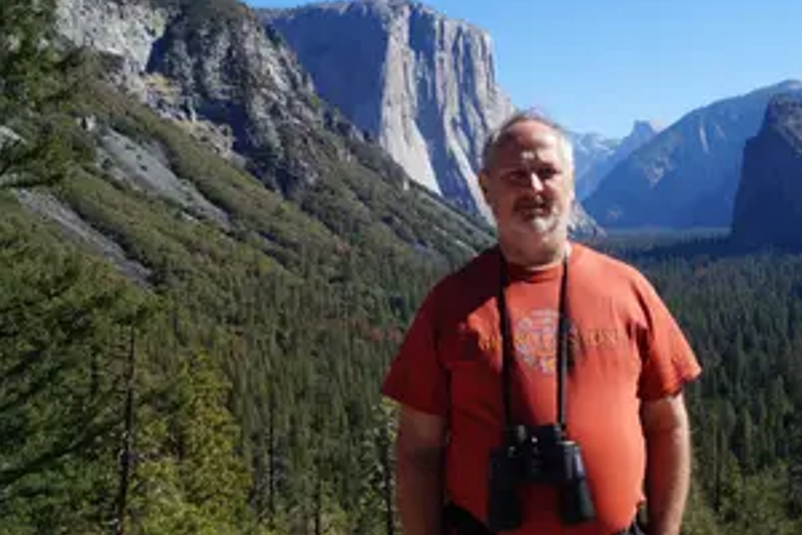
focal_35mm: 40
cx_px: 532
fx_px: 891
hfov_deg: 47.7
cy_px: 182
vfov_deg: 33.1
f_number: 9
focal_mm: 20
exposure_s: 1/125
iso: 100
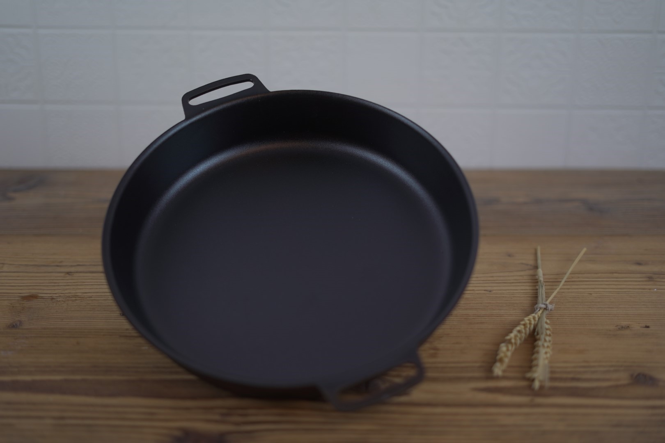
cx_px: 332
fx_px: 924
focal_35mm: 50
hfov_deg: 39.6
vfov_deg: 27.0
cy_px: 222
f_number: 2
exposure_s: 1/200
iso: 200
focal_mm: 50
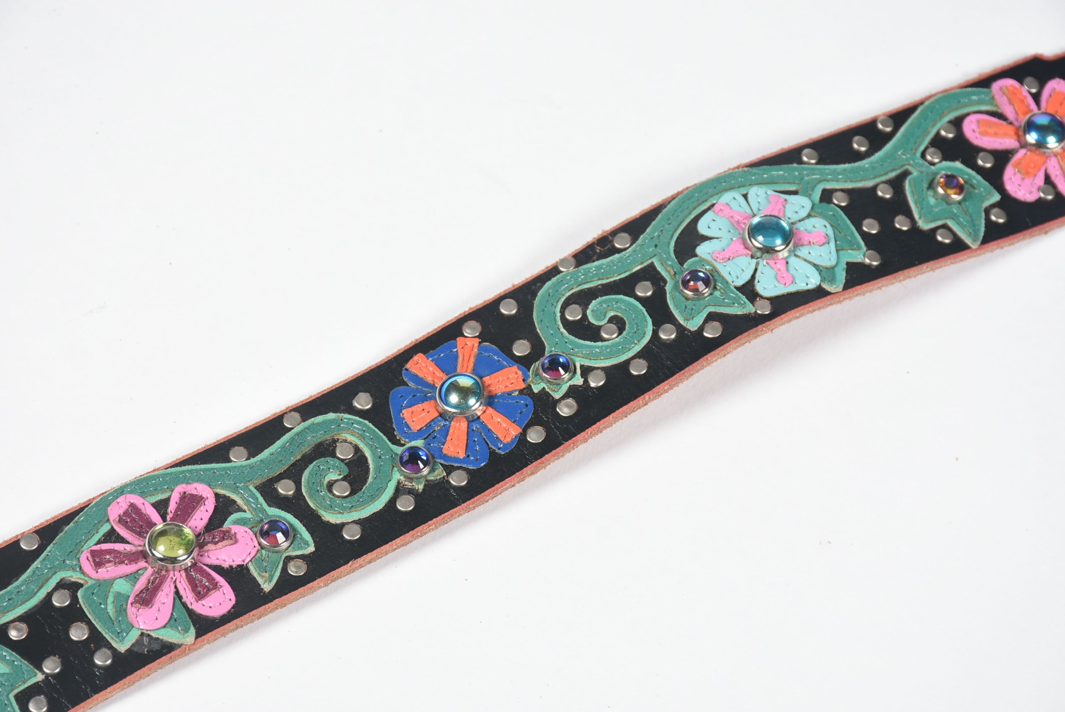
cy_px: 356
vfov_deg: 10.2
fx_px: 3997
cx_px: 532
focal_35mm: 135
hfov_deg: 15.2
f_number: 10
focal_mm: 90
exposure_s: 1/125
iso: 200
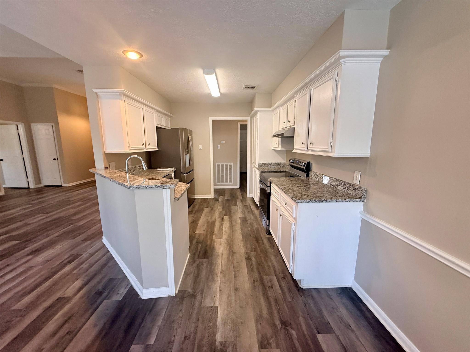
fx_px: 190
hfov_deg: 102.1
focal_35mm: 14
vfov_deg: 85.7
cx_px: 235
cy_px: 176
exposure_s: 1/120
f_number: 2.2
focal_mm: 2.22
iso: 200
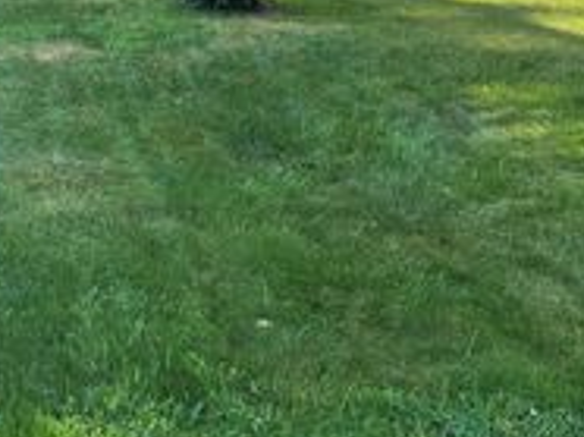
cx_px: 35
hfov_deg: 26.7
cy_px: -80
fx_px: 1179
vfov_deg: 19.8
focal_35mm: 70
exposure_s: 1/831
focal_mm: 4.2
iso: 32
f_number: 1.6
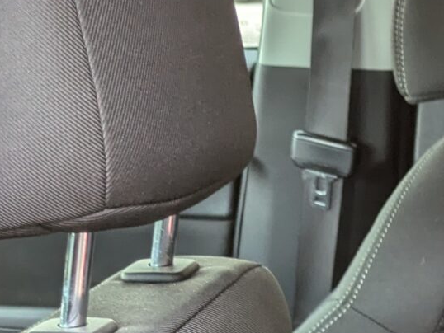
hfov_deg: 15.7
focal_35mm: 119
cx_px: 576
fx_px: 1527
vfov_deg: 10.9
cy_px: 742
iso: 156
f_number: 1.89
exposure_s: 1/120
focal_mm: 5.43
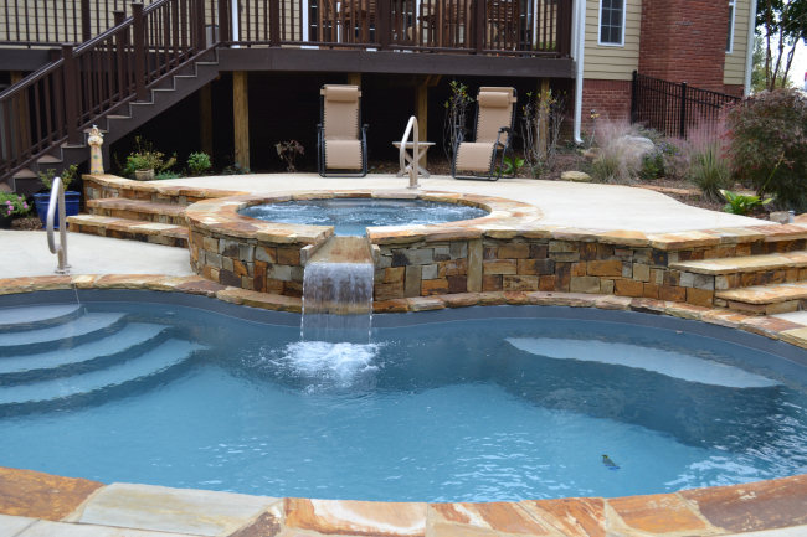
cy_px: 268
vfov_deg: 36.9
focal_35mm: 36
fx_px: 807
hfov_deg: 53.1
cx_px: 404
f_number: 5.6
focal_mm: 24
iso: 400
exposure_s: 1/125
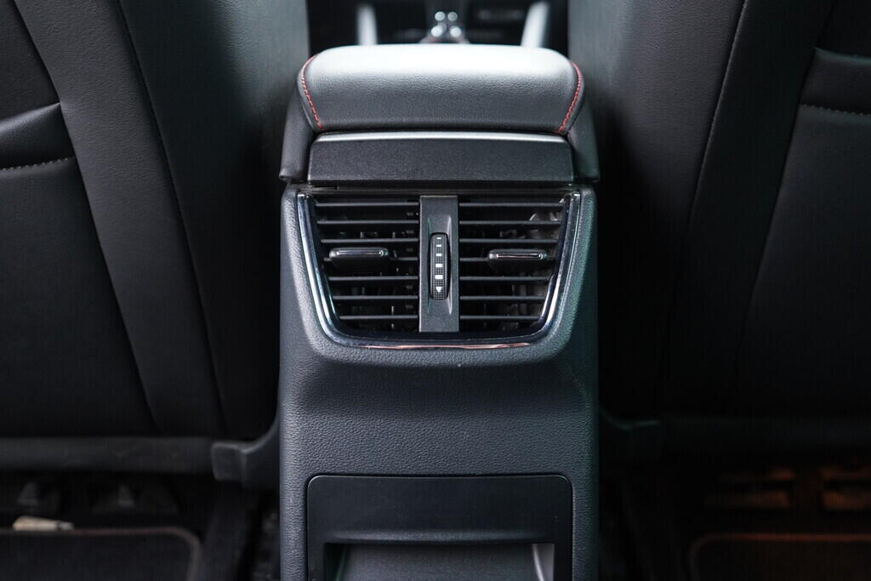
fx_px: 871
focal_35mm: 36
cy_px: 290
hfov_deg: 53.1
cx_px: 436
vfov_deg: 36.9
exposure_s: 1/40
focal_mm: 24
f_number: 2.8
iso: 1000
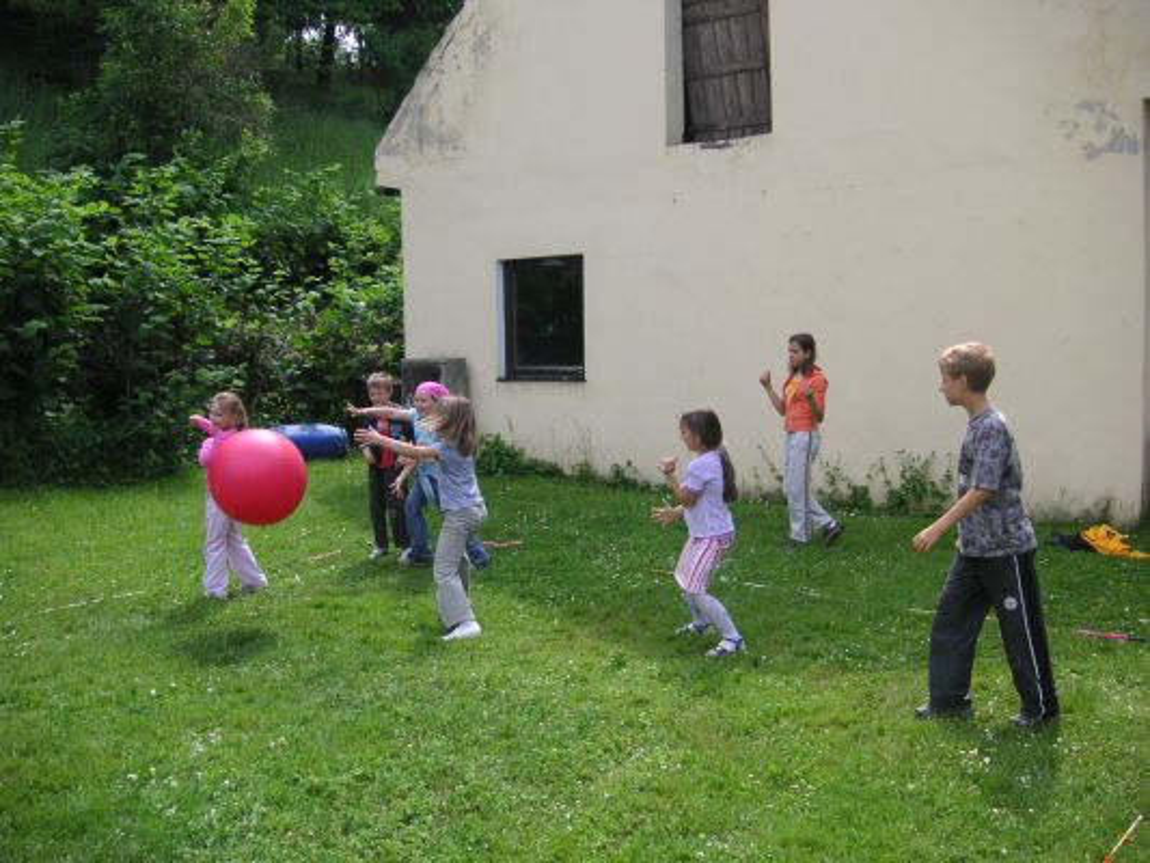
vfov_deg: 38.7
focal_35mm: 37
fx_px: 1229
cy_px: 432
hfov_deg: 50.1
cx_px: 575
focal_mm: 6.1
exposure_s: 1/500
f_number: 2.8
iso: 50
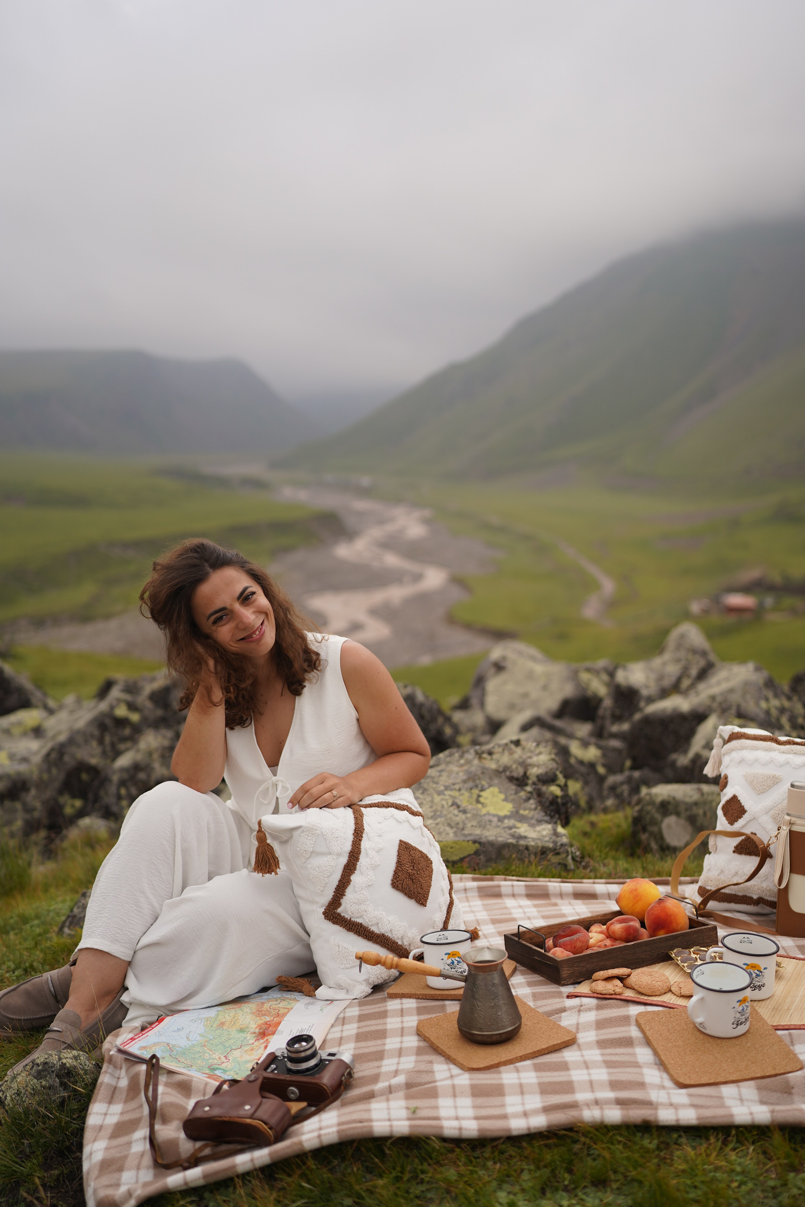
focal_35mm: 35
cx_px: 402
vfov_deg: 54.4
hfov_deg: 37.9
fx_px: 1174
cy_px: 604
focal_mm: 35
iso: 100
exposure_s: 1/2500
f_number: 1.6
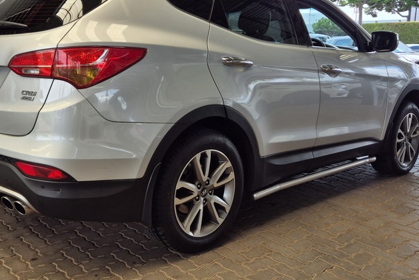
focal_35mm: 39
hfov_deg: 49.1
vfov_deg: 34.0
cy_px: 96
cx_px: 157
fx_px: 454
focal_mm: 5.4
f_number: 1.8
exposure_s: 1/654
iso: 25
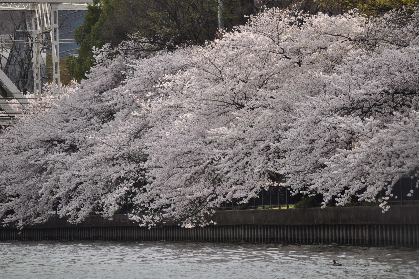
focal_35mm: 302
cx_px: 209
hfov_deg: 6.8
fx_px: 3515
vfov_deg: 4.6
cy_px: 140
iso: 200
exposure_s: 1/500
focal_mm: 200
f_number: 5.6
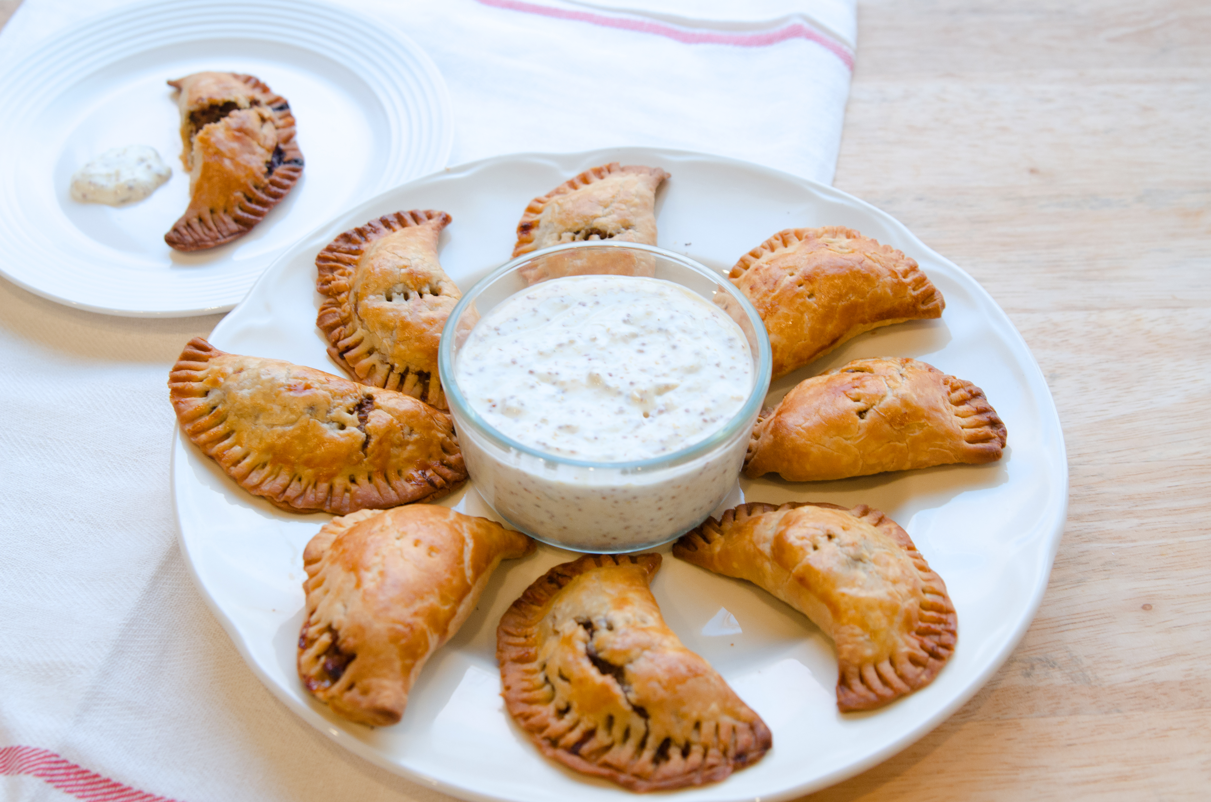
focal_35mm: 48
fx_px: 1611
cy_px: 401
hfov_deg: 41.2
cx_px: 606
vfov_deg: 28.0
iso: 800
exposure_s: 1/60
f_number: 5
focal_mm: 32
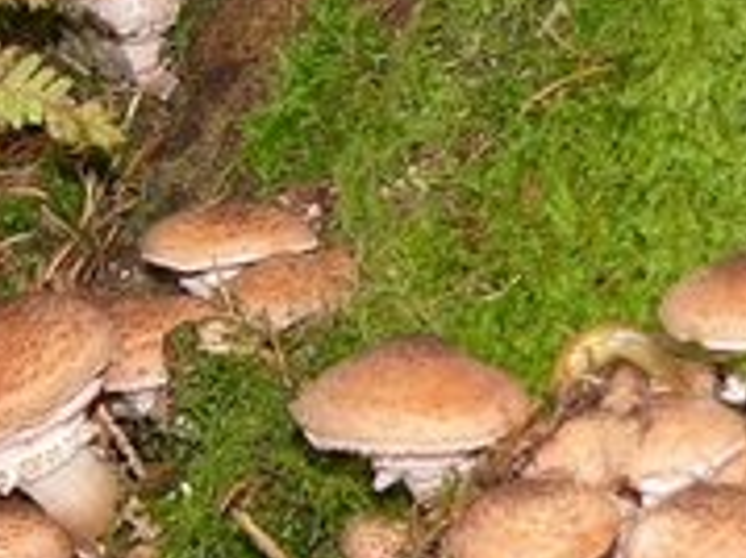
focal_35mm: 171
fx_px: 3683
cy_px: 471
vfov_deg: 8.6
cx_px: 558
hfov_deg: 11.5
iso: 100
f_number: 2.8
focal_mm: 8.5
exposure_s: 1/60
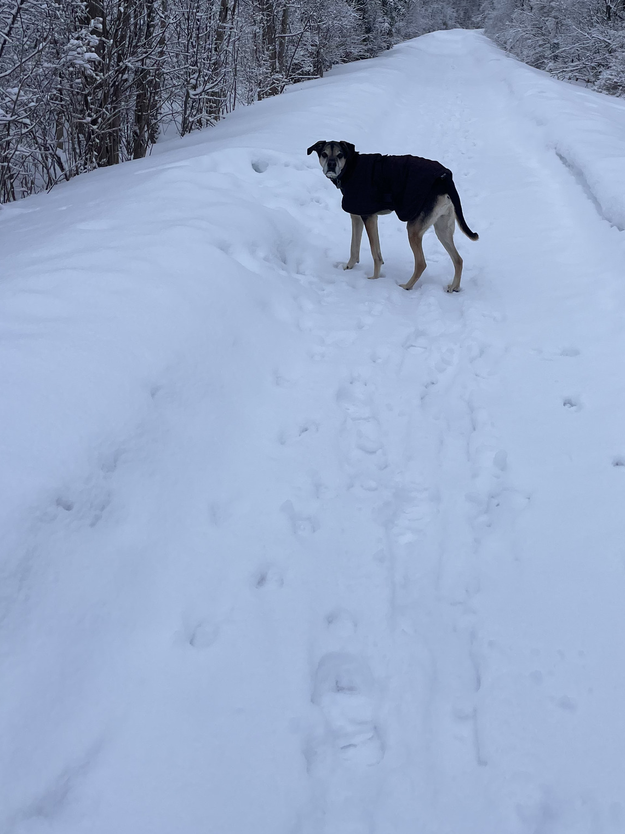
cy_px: 201
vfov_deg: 44.2
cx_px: 404
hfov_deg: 34.9
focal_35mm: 41
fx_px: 987
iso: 32
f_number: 1.6
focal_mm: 4.2
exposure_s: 1/1103
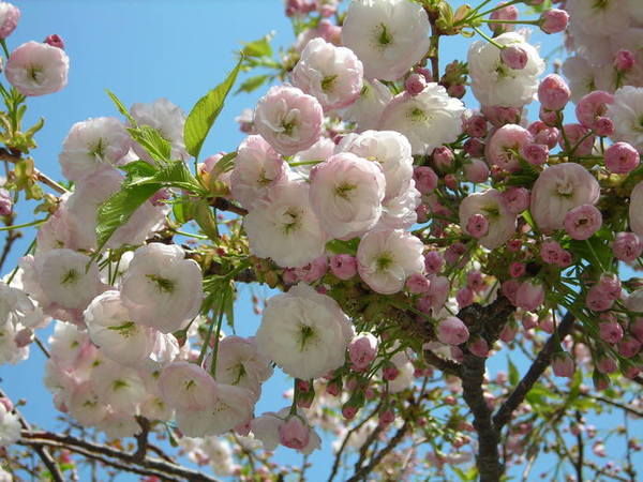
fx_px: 1672
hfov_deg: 21.8
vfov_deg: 16.4
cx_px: 322
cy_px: 241
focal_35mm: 90
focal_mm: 14.8
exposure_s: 1/245
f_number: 4.6
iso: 50
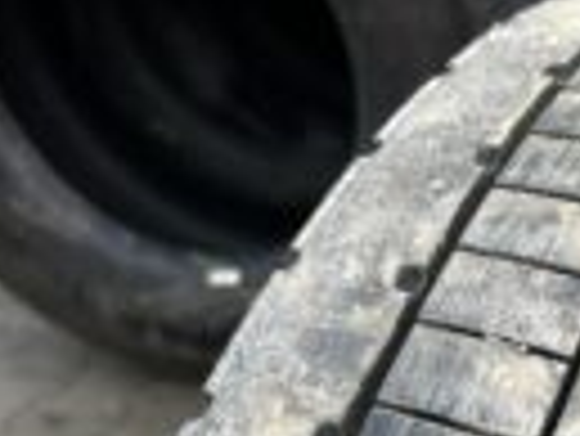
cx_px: 733
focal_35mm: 87
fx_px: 1459
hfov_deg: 20.7
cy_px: 641
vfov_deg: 15.7
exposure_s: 1/544
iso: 50
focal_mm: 5.7
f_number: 1.5
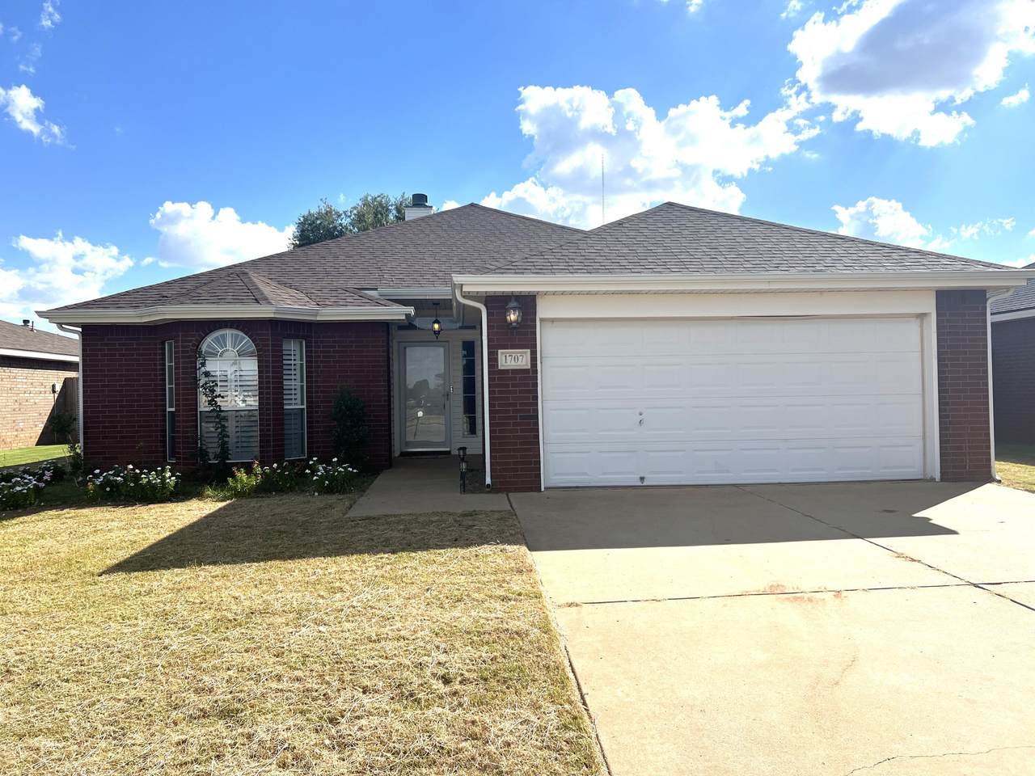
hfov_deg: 67.3
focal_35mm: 26
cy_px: 388
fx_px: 777
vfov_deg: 53.1
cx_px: 518
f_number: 1.5
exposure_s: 1/5882
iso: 50
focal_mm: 5.7
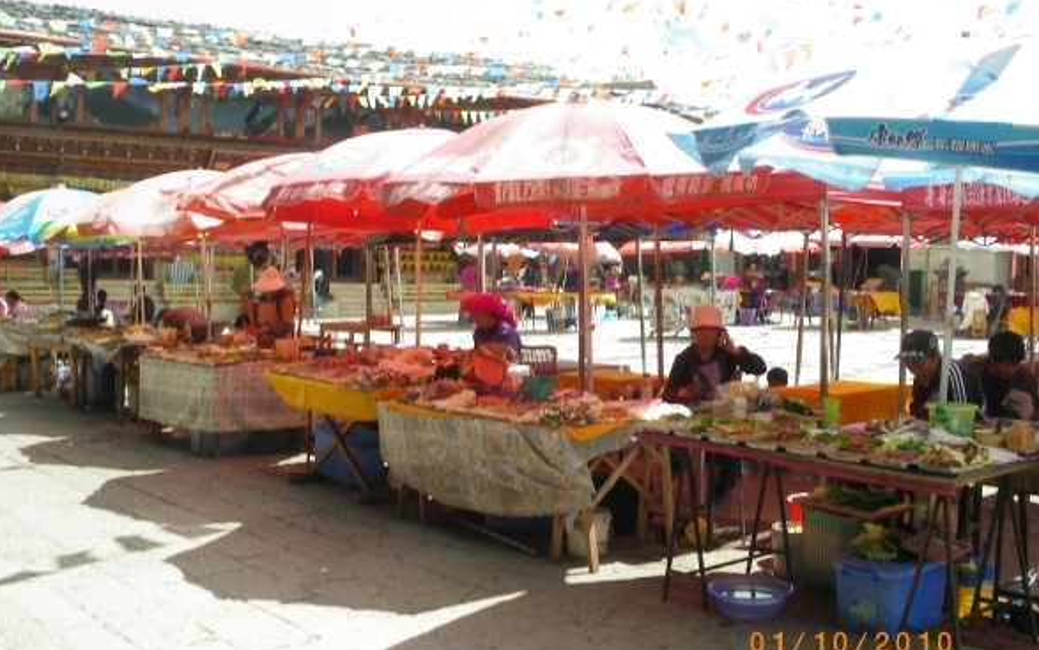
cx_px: 524
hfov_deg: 50.4
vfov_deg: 32.8
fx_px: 1104
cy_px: 337
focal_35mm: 39
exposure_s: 1/125
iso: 80
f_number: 5.4
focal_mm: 6.3
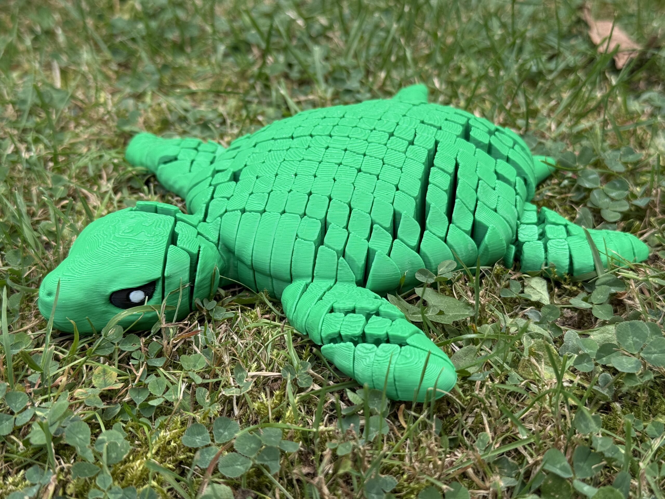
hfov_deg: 39.7
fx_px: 922
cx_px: 332
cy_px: 250
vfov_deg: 30.3
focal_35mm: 48
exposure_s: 1/1027
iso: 64
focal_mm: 6.76
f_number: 1.78
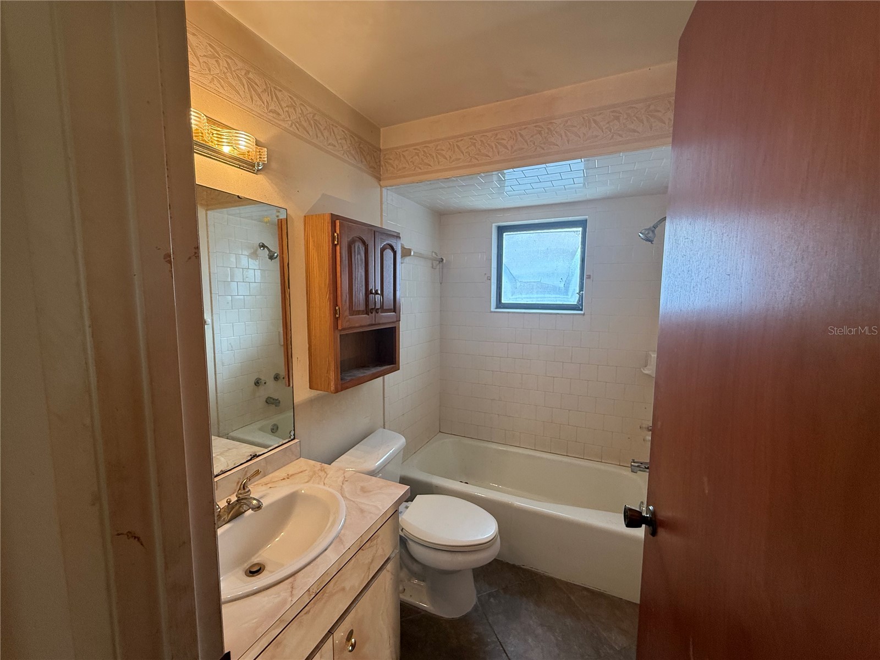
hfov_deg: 102.1
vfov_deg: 85.7
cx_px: 440
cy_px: 330
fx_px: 356
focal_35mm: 14
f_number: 2.2
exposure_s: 1/120
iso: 200
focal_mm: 2.22
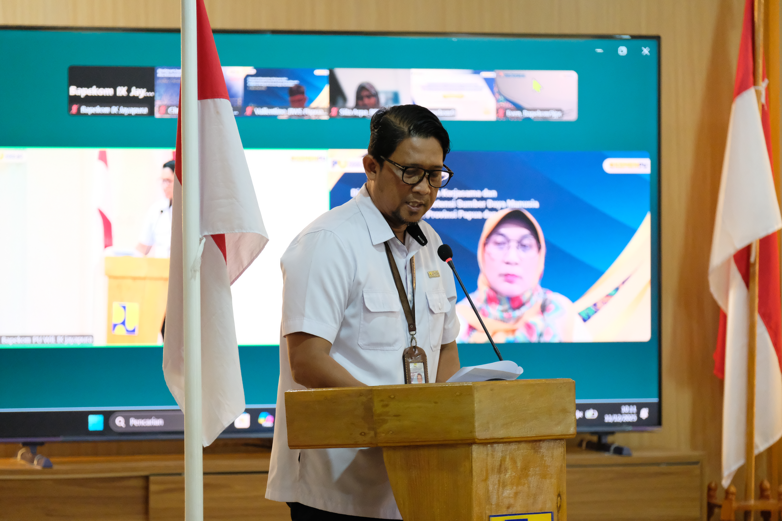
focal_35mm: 179
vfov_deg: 7.7
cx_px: 391
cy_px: 260
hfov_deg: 11.5
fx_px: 3888
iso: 6400
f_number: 2.8
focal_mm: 119.2
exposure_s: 1/210
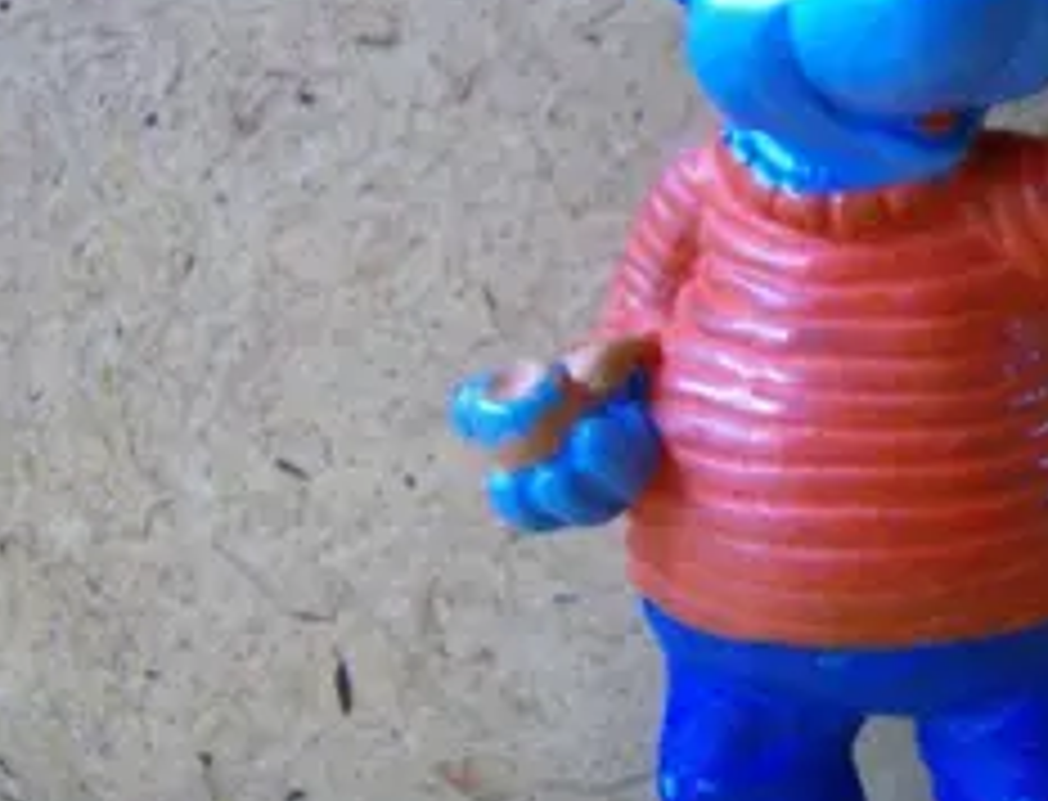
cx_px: 933
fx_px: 2225
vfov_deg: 20.4
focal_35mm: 73
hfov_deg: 25.7
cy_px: 382
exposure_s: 1/37.1
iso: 200
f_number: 2.8
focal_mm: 6
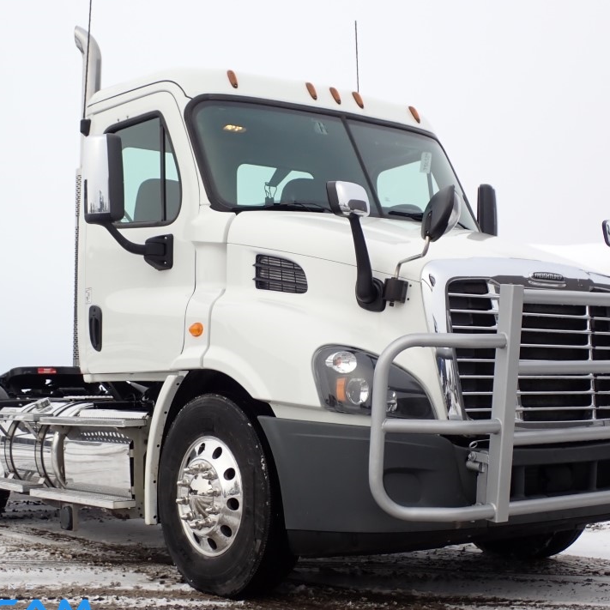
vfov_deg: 30.6
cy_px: 308
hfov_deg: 30.5
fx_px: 1116
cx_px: 281
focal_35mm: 56
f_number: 4
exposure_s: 1/320
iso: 100
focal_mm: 7.84
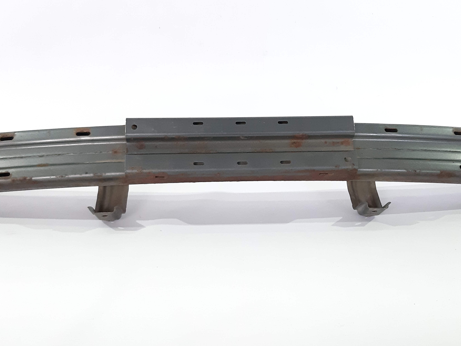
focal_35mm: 46
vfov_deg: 31.5
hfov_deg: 41.2
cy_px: 172
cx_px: 238
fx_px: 613
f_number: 1.7
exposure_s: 1/60
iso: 250
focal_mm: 3.93
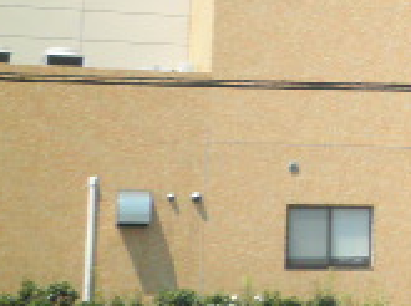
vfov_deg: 10.4
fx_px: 1659
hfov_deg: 12.7
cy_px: -47
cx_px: 762
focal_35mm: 140
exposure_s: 1/60
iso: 64
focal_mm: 6.4
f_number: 8.8
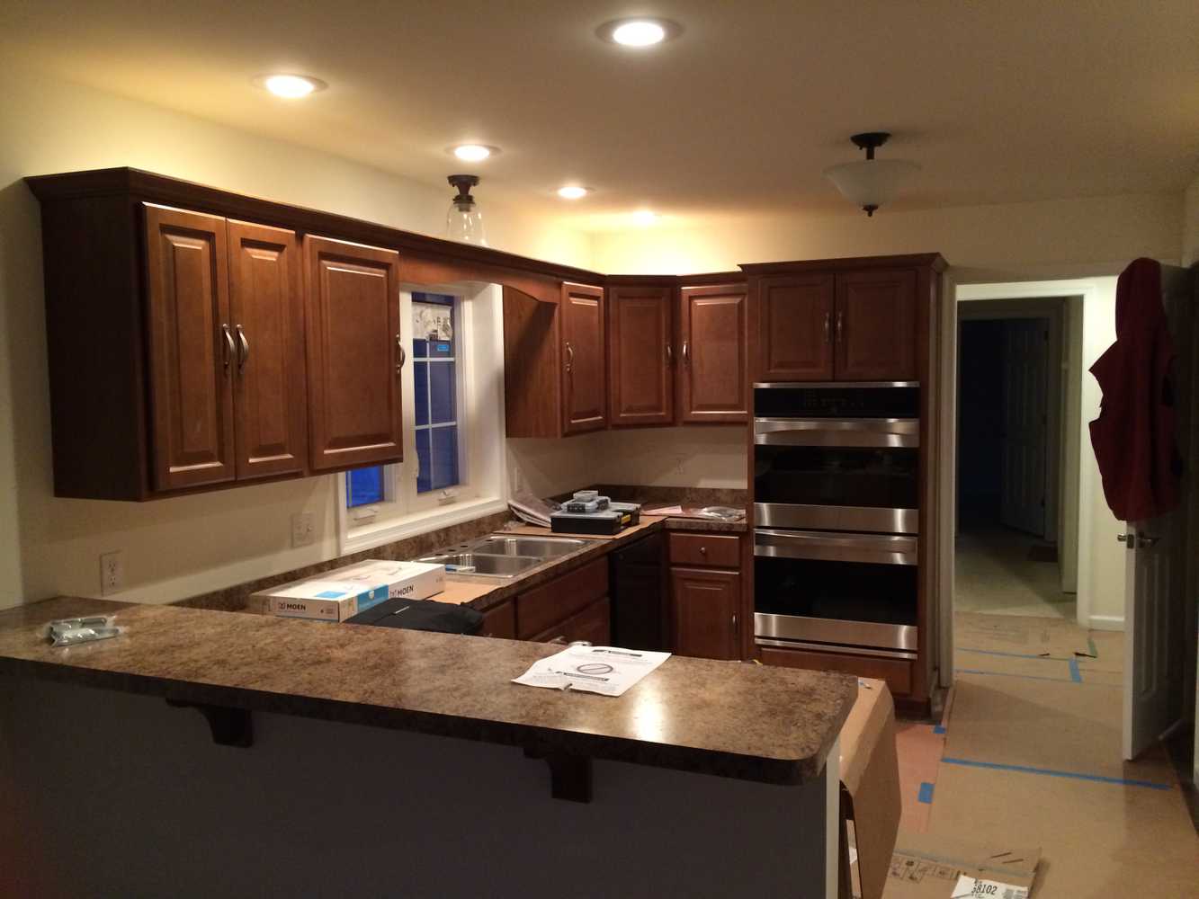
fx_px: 1039
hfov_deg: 60.0
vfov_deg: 46.8
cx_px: 600
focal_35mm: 30
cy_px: 450
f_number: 2.2
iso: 250
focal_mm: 4.12
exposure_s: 1/30
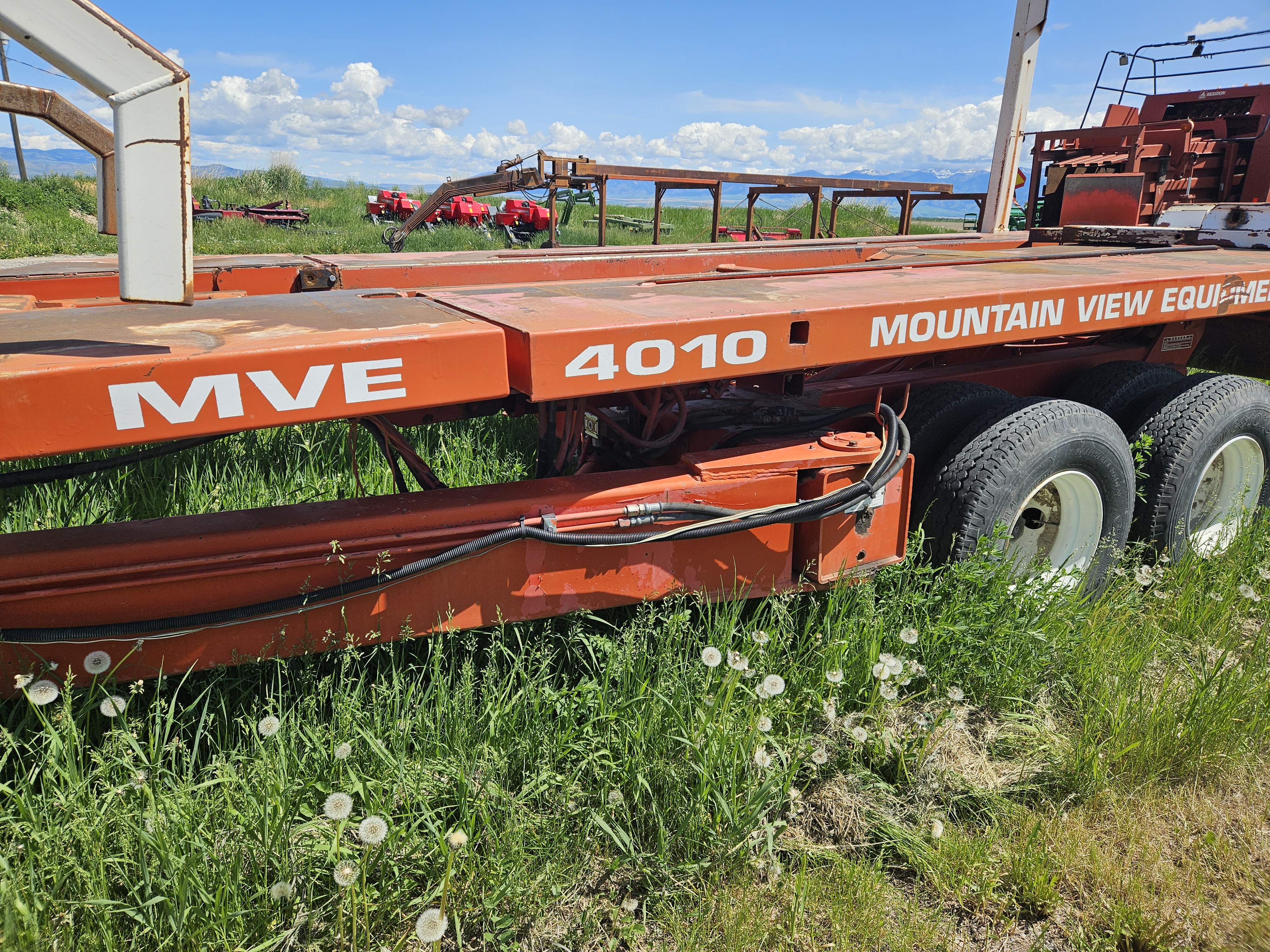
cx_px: 635
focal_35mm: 23
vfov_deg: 58.9
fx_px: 844
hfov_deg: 73.9
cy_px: 476
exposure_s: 1/1957
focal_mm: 5.4
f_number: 1.8
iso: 25
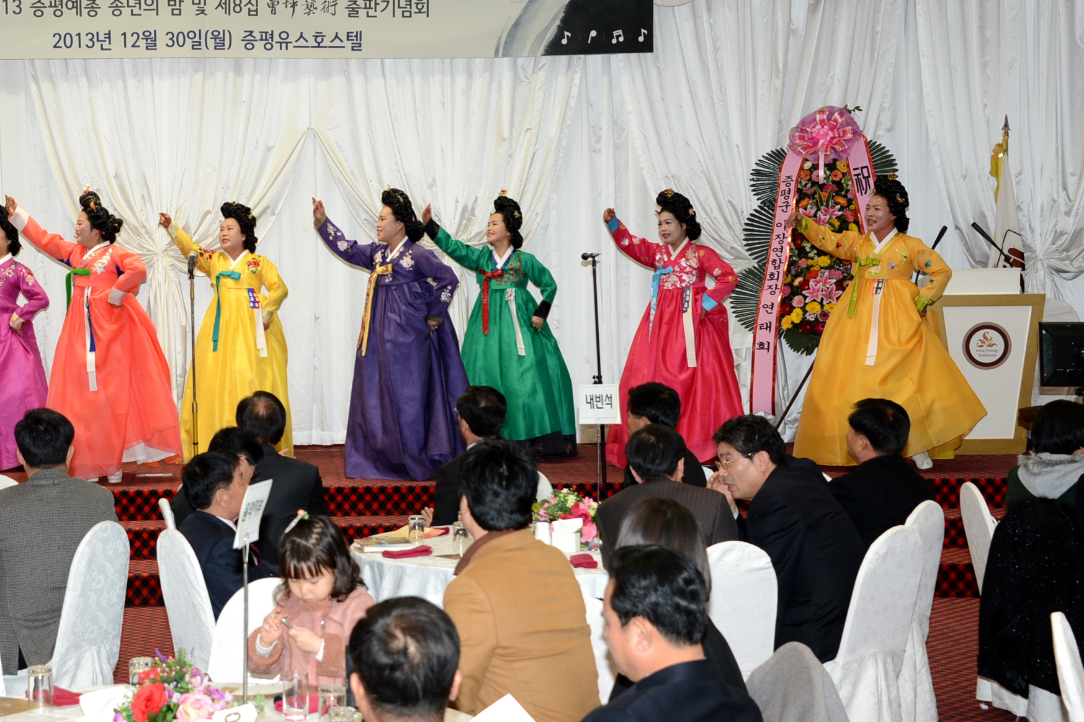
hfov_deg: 25.5
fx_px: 2378
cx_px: 321
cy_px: 327
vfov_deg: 17.3
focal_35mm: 79
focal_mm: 56
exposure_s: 1/60
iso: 800
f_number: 7.1
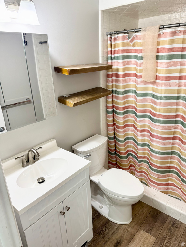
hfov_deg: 56.8
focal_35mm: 24
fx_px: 172
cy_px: 124
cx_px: 93
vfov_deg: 71.6
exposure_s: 1/121
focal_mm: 6.76
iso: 200
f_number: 1.78
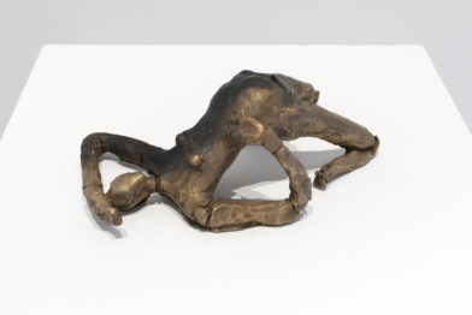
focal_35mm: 35
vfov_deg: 37.9
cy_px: 158
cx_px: 236
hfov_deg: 54.4
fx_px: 459
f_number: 14
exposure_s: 1/1.25
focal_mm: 35
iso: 100
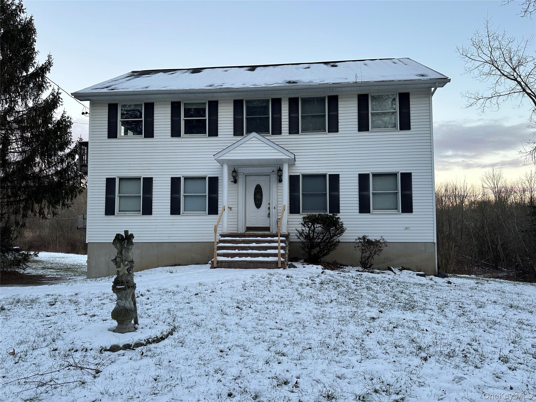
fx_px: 372
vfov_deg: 56.8
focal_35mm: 24
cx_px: 268
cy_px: 201
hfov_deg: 71.6
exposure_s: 1/121
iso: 100
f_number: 1.78
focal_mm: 6.86
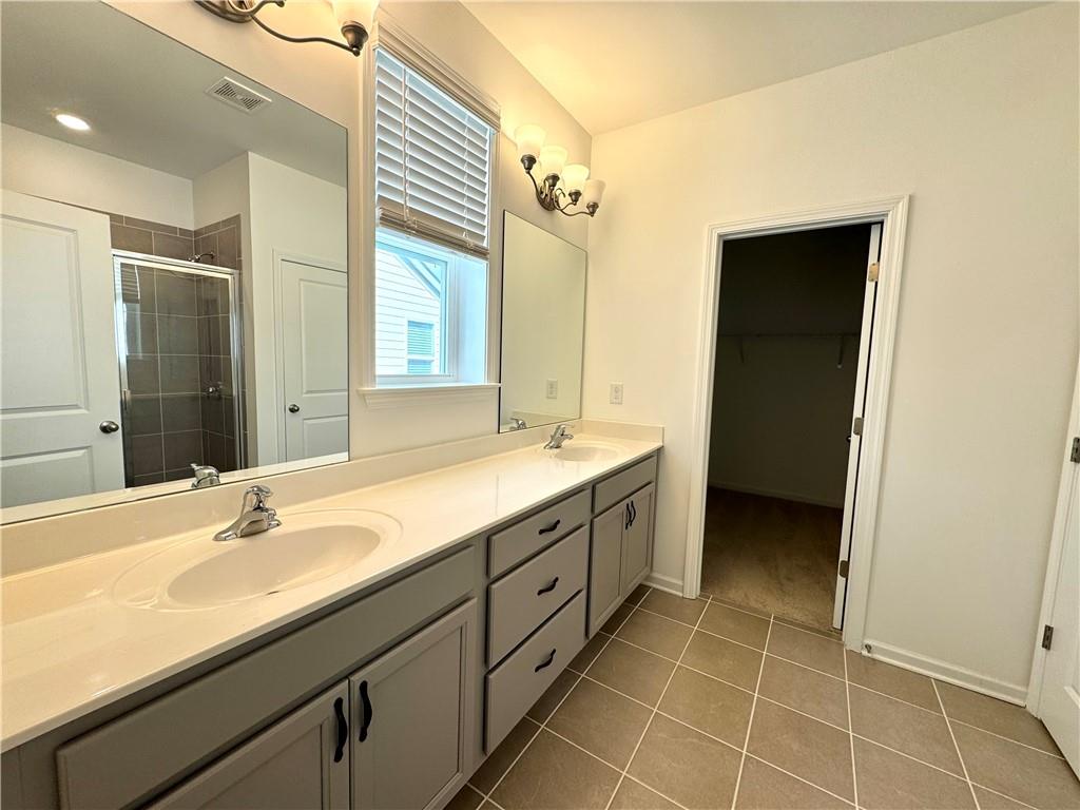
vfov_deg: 85.7
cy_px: 405
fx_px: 437
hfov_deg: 102.1
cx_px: 540
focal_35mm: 14
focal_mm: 2.22
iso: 50
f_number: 2.2
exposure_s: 1/120
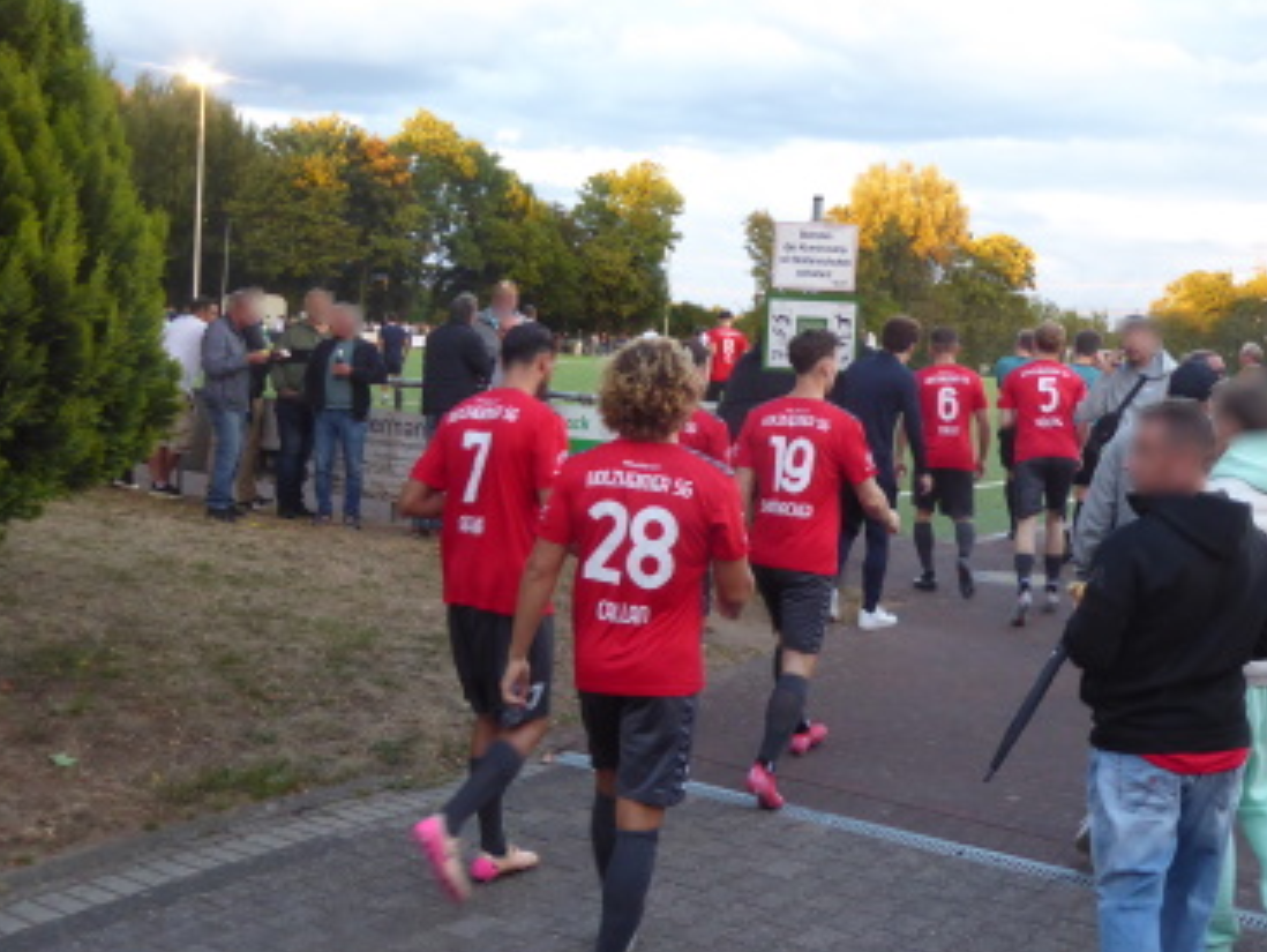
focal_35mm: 43
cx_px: 724
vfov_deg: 33.6
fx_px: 1575
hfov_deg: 43.7
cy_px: 481
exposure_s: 1/60
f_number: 3.7
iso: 400
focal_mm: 6.3
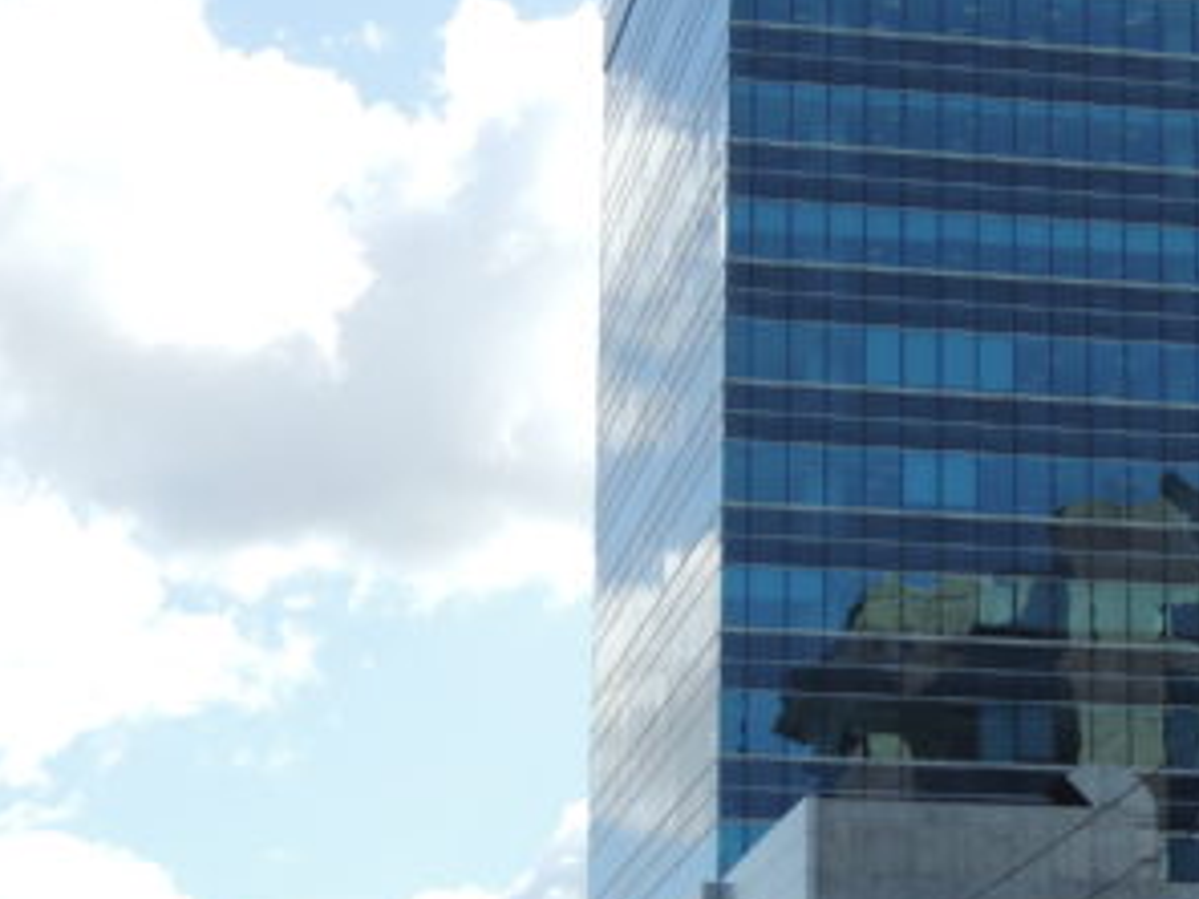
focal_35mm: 122
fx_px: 4226
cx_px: 1158
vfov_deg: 12.1
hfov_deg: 15.9
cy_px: 474
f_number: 3.5
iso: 100
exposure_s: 1/640
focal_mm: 8.3
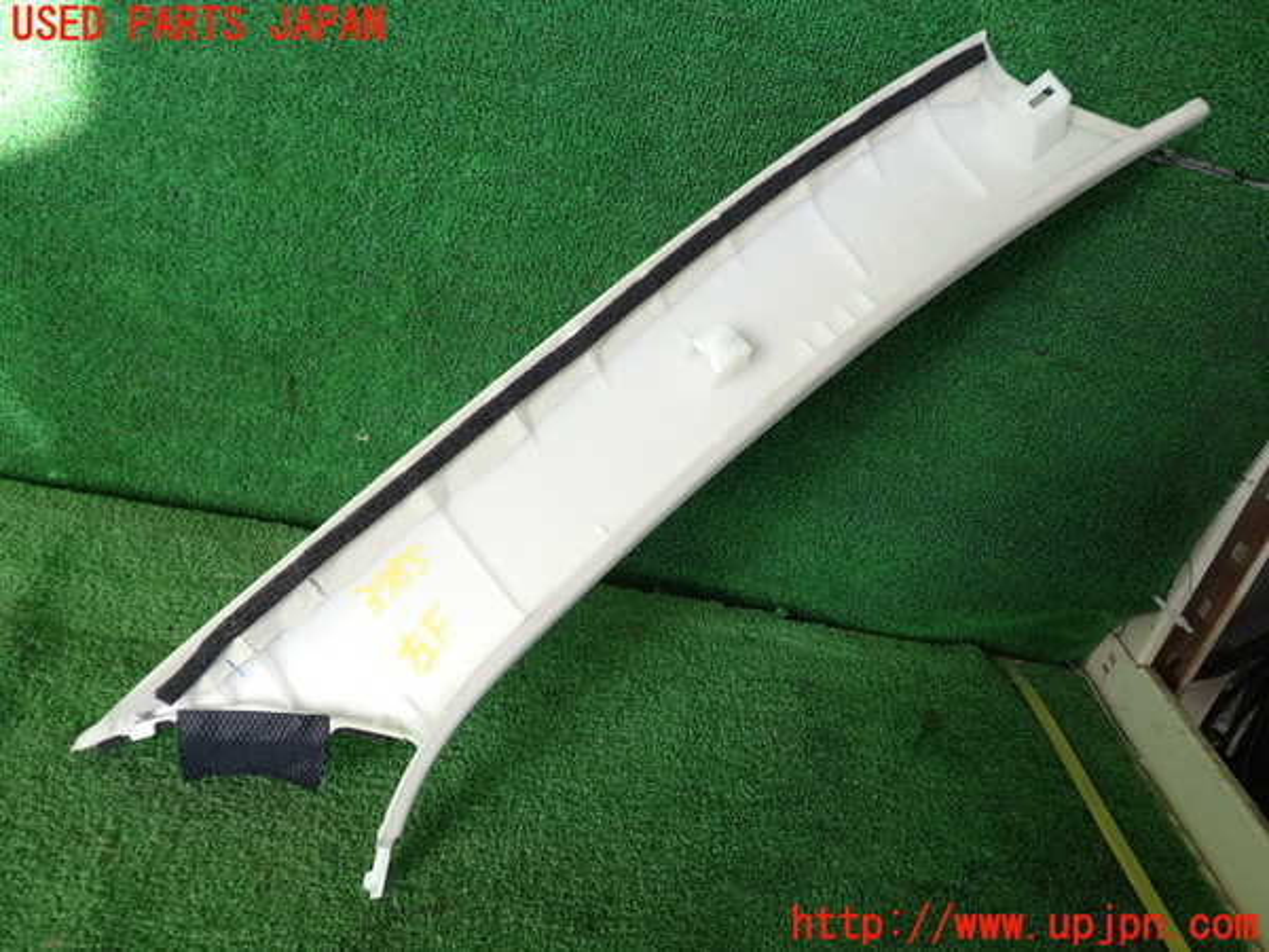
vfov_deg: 46.8
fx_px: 1100
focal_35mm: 30
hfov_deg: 60.0
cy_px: 476
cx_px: 634
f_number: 2.3
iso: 160
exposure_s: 1/125
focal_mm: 5.4
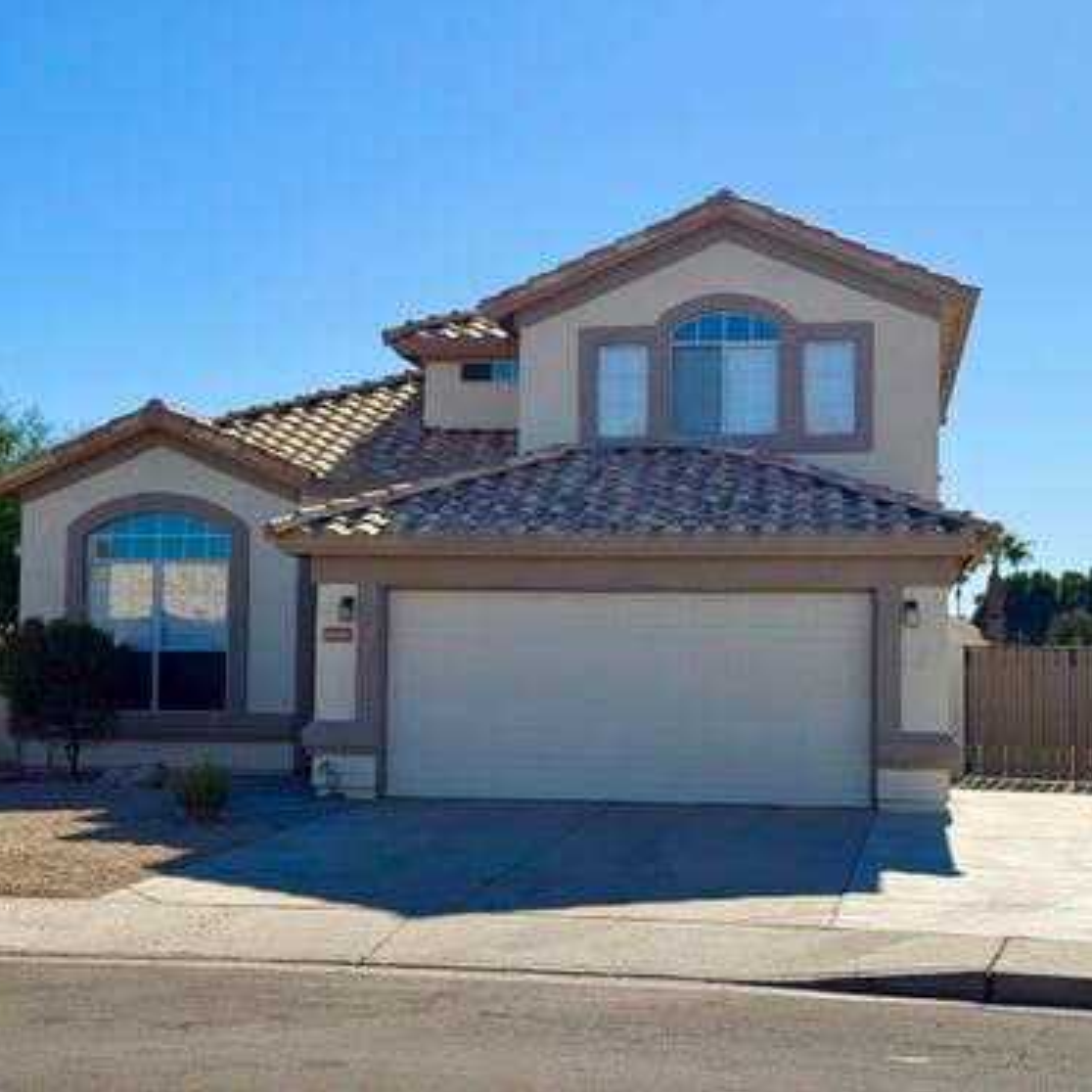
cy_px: 545
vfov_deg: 30.0
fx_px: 2034
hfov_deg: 30.0
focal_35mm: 57
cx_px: 496
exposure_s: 1/7874
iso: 64
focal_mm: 6.76
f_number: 1.78
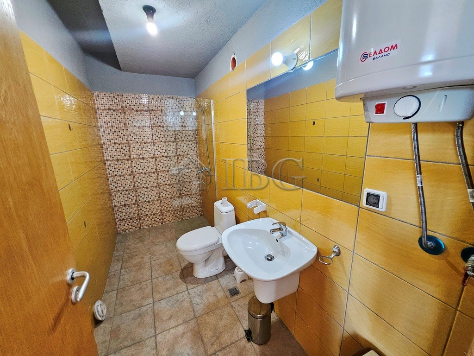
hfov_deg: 106.2
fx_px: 178
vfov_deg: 89.9
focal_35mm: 13
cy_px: 178
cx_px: 237
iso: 200
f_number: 2.2
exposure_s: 1/50
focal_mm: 1.7
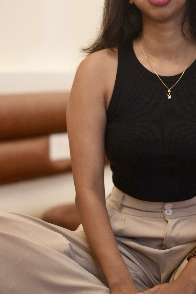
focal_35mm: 102
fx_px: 832
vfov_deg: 20.0
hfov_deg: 13.4
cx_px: 143
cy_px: 127
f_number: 1.8
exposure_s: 1/125
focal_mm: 55
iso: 800
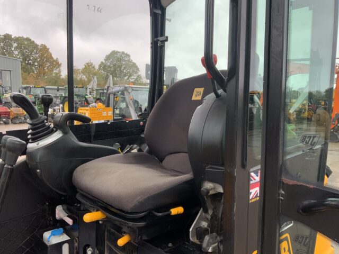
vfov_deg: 48.2
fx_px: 284
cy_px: 127
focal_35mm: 29
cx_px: 170
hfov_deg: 61.7
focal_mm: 3
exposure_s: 1/71
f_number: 1.8
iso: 64
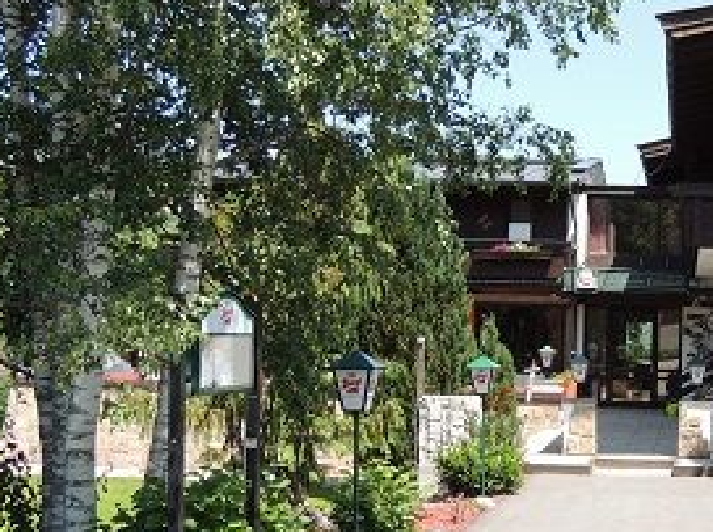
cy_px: 318
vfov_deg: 27.4
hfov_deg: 34.8
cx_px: 592
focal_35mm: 53
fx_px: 1090
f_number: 3.1
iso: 100
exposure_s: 1/400
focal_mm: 5.3
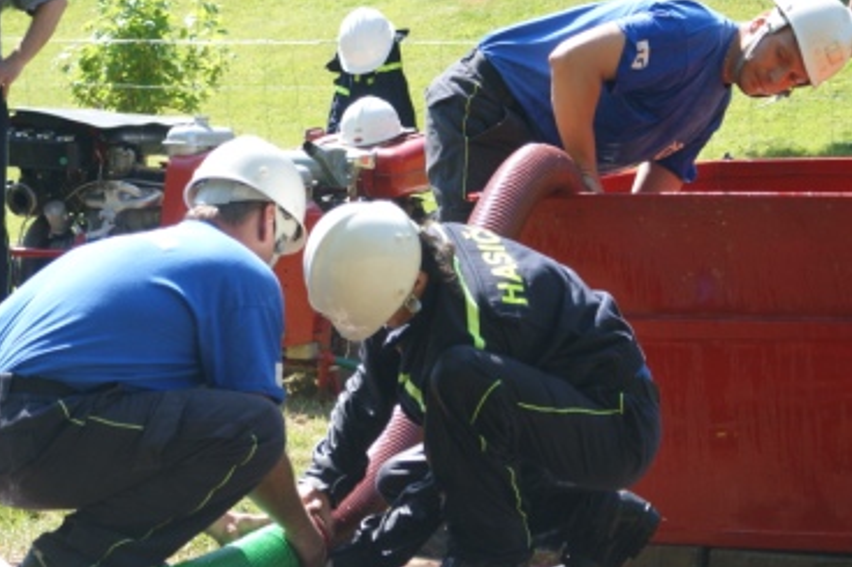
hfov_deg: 11.5
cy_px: 339
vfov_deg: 7.7
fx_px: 4234
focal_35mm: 179
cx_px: 336
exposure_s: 1/125
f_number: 5.6
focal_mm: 70
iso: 100
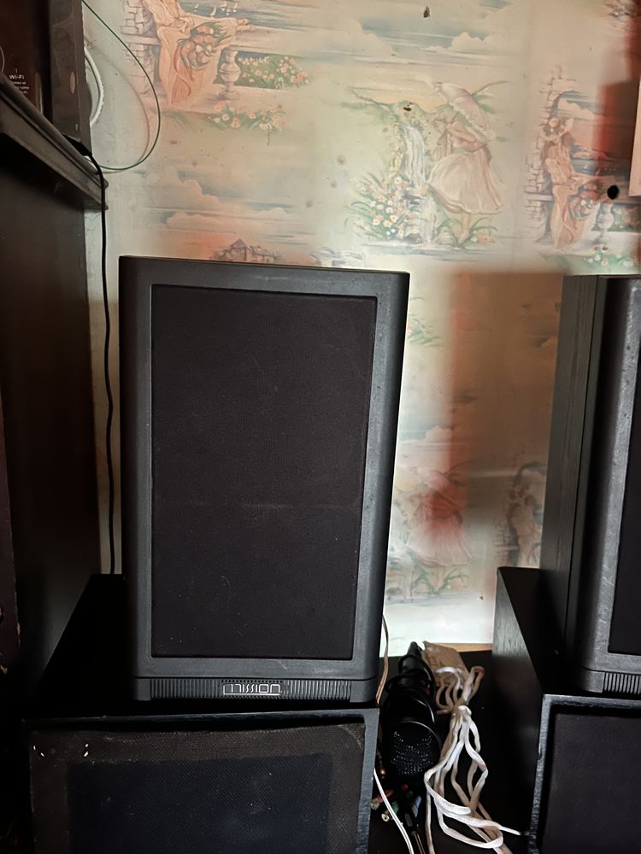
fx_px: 642
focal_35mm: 26
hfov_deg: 53.1
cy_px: 427
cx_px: 320
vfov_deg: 67.3
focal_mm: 5.1
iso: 1000
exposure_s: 1/9
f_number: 1.6
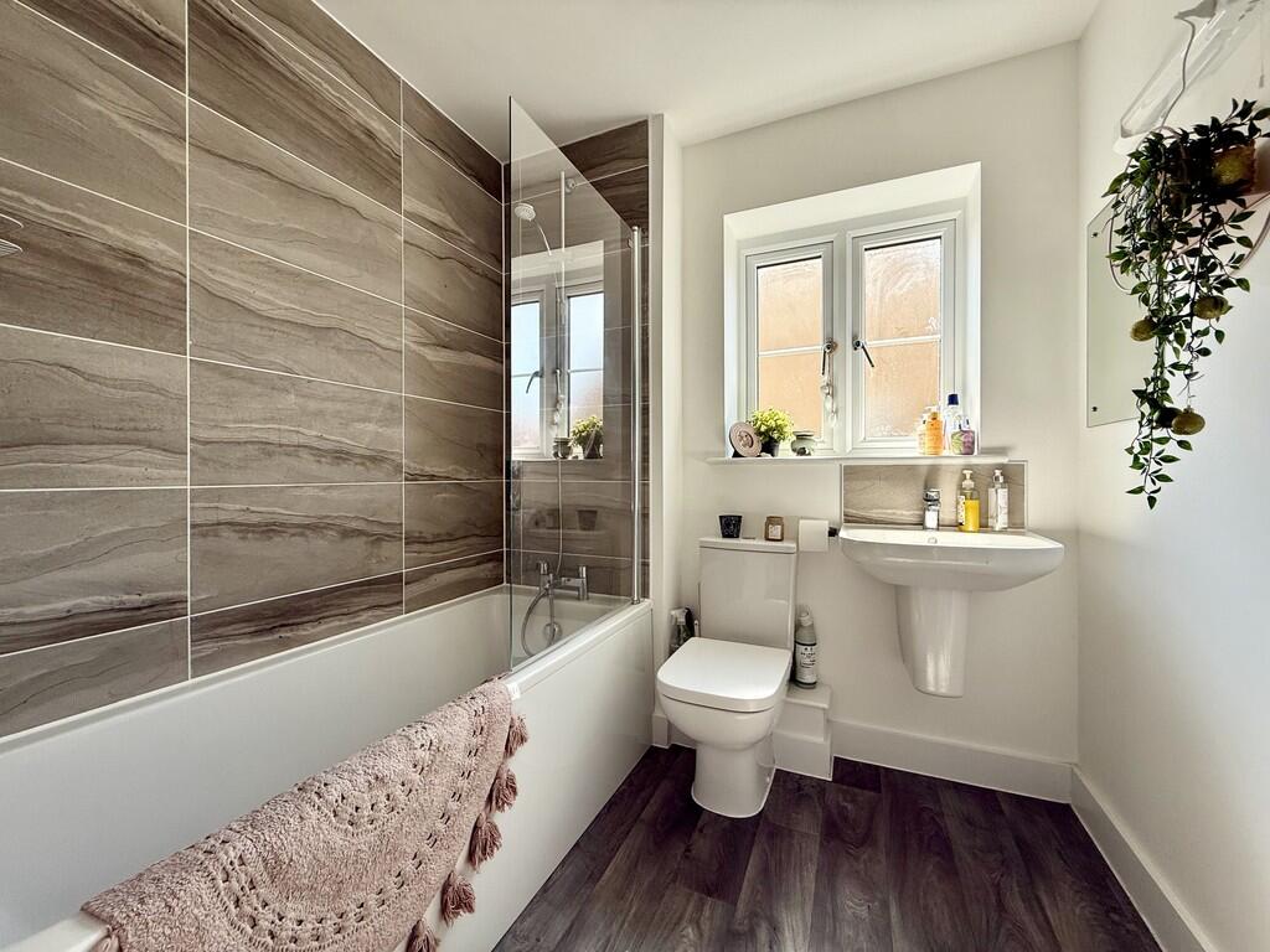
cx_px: 635
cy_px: 476
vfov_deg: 85.7
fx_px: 514
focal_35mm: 14
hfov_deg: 102.1
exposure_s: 1/176
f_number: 2.2
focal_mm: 2.22
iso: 50
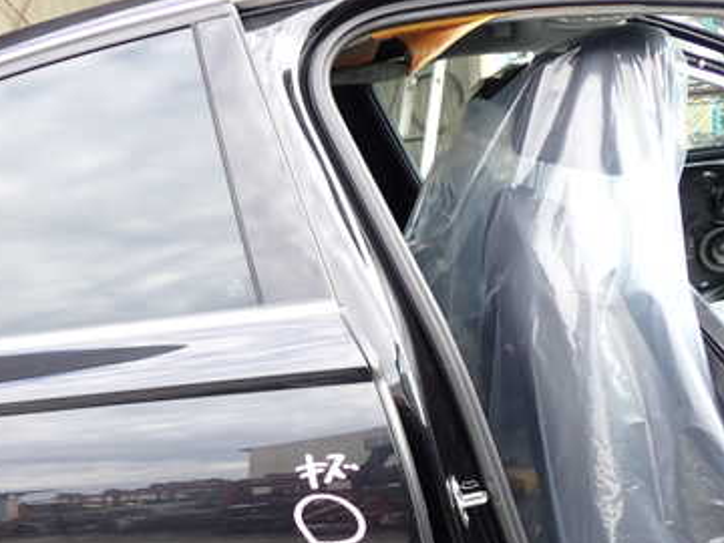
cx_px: 139
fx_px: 1046
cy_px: 426
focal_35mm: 50
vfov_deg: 28.5
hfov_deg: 36.8
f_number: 2.3
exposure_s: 1/100
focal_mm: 5.4
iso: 100
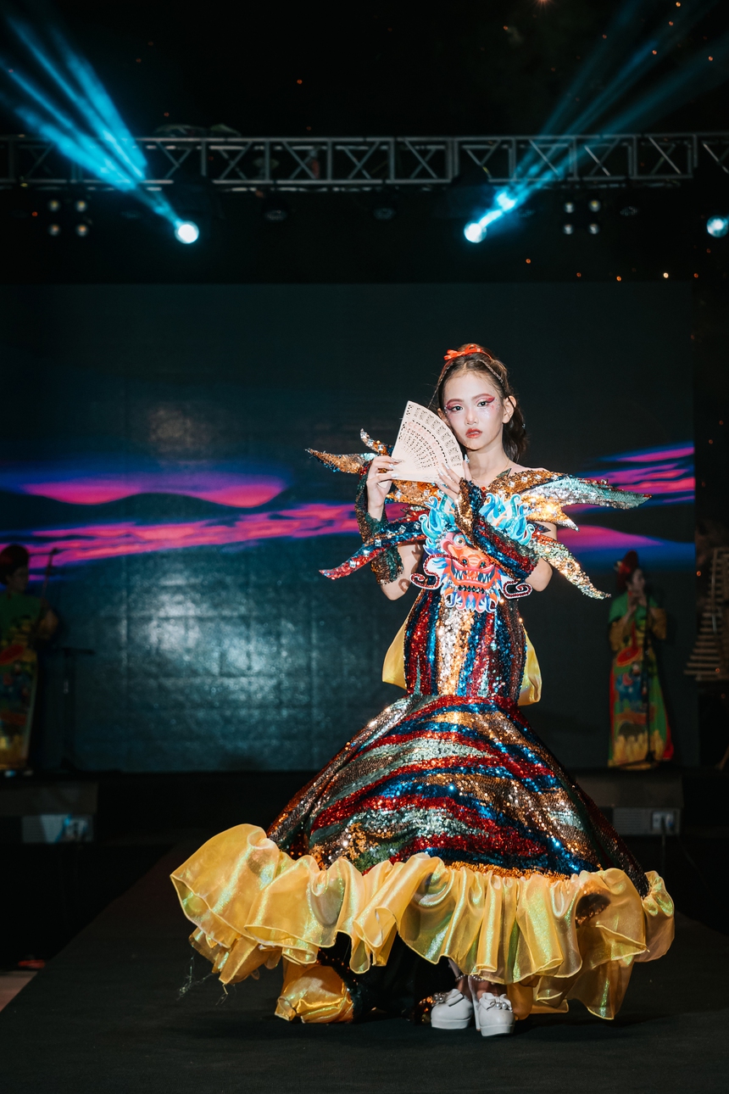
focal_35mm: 88
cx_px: 364
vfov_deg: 23.1
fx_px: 2673
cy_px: 547
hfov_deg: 15.5
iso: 640
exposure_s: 1/250
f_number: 4.5
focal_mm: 59
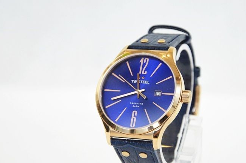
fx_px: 846
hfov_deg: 16.5
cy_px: 93
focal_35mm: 124
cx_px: 142
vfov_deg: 11.0
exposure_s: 1/200
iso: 1600
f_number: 5.3
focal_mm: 70
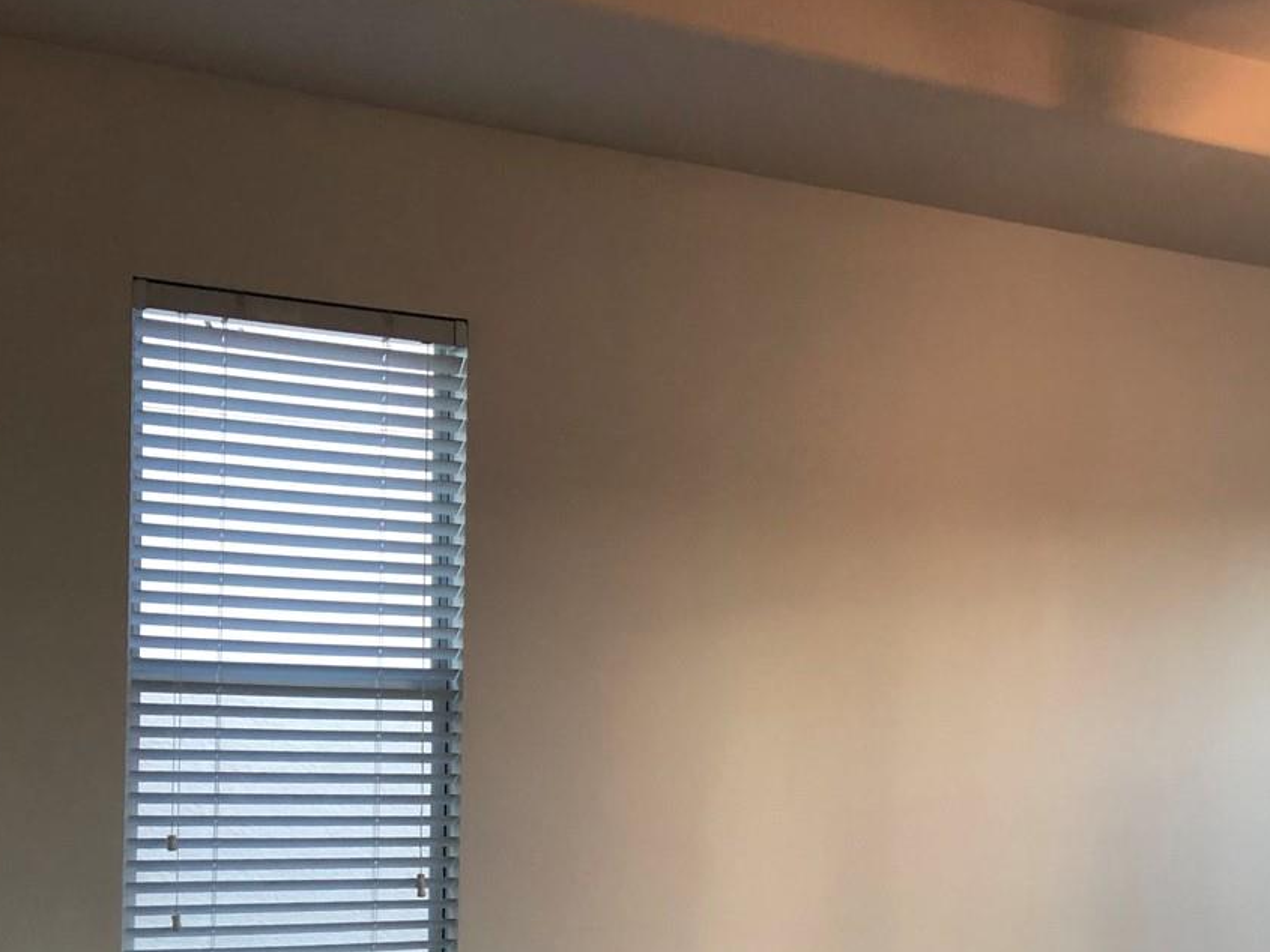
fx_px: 1945
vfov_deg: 27.1
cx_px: 1180
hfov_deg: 33.9
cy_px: 740
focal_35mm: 53
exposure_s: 1/30
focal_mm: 3.99
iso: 40
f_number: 1.8
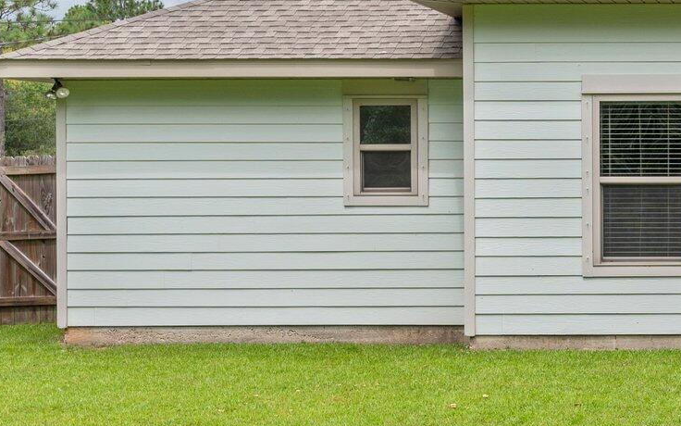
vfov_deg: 15.4
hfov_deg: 21.9
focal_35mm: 85
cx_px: 883
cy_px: 200
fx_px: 1578
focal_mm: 30
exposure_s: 1/400
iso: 100
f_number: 9
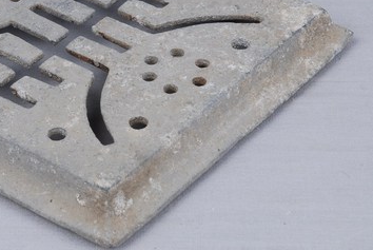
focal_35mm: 190
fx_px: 1971
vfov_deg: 7.2
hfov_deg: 10.8
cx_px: 77
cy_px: 88
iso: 100
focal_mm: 70
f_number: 22
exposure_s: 1/100
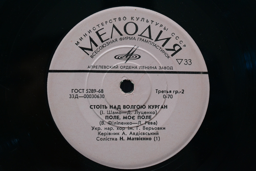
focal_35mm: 82
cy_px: 86
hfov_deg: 24.6
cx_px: 128
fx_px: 587
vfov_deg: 16.6
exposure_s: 1/160
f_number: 7.1
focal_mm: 55
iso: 1600
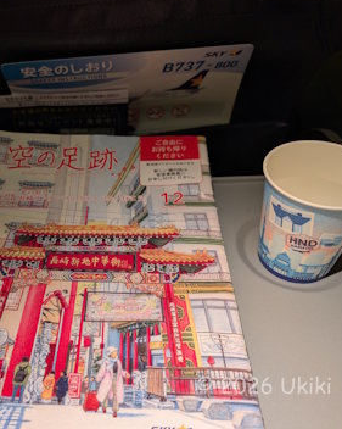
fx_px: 405
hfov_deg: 44.0
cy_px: 211
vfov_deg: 55.7
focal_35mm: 32
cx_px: 78
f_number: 1.68
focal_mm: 6.9
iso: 181
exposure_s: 1/53.4
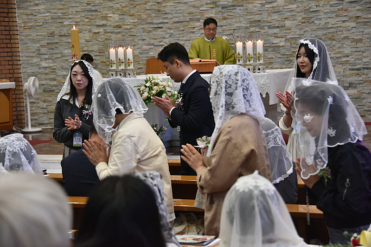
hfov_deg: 23.9
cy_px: 124
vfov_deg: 16.1
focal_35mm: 85
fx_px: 876
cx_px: 186
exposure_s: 1/125
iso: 2500
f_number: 5
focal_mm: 85
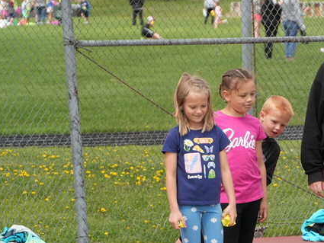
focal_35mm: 316
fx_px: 2960
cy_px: 154
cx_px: 288
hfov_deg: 6.3
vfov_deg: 4.7
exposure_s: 1/1600
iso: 500
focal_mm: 91
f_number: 5.6
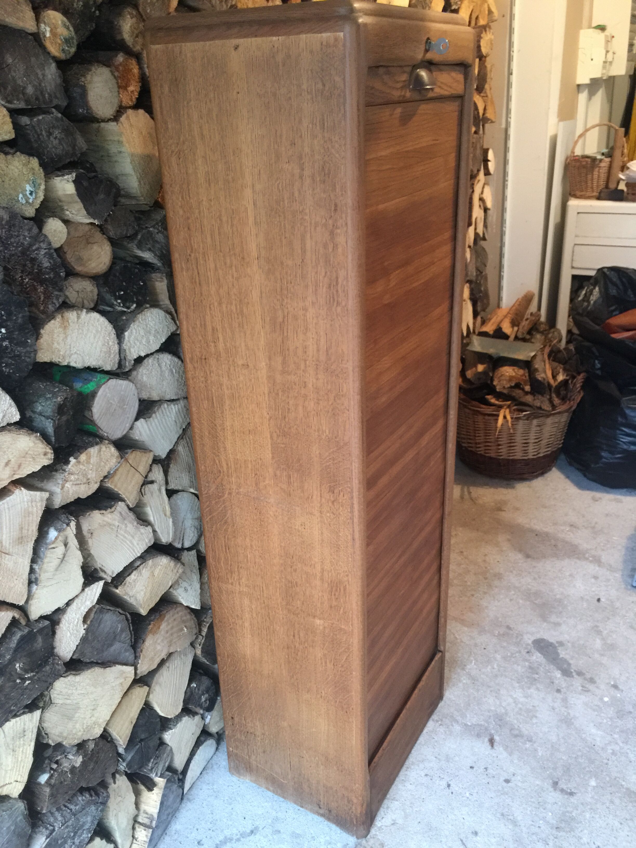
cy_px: 424
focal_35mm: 29
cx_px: 318
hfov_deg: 48.2
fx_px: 710
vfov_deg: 61.7
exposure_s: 1/8
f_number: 2.2
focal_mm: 4.15
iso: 125
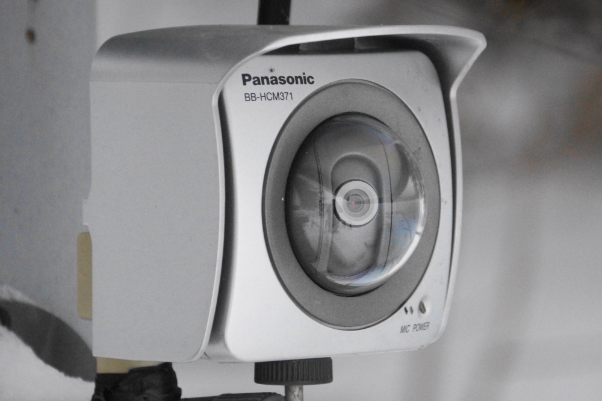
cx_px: 301
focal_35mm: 375
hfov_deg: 5.5
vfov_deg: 3.7
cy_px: 200
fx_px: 6268
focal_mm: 250
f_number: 6.3
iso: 1600
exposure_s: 1/80
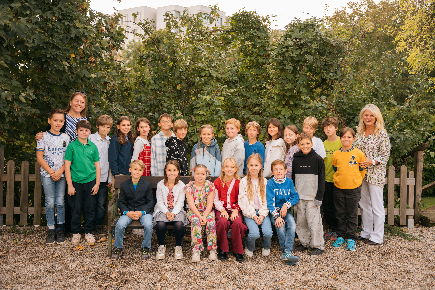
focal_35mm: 37
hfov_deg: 51.5
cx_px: 218
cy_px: 145
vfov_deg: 35.7
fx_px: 451
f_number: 2.8
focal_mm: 37.3
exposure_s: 1/500
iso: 400
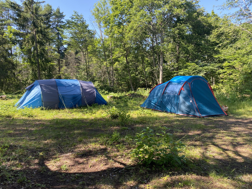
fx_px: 189
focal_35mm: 26
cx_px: 126
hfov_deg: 67.3
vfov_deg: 53.1
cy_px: 94
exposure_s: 1/380
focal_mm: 4.25
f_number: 1.8
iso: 32
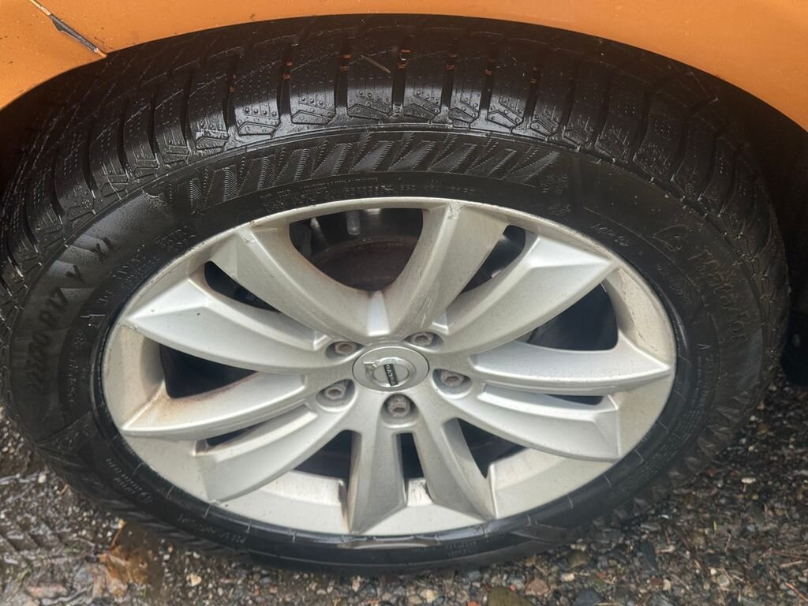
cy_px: 303
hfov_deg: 39.7
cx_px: 404
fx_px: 1120
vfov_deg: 30.3
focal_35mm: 48
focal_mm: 6.76
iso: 100
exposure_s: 1/90
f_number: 1.78
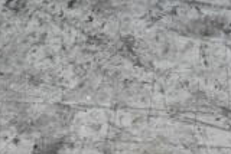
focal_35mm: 315
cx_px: 250
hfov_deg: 6.5
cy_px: -122
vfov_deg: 4.3
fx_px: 2022
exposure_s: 1/100
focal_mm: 55
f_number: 5.6
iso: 5600
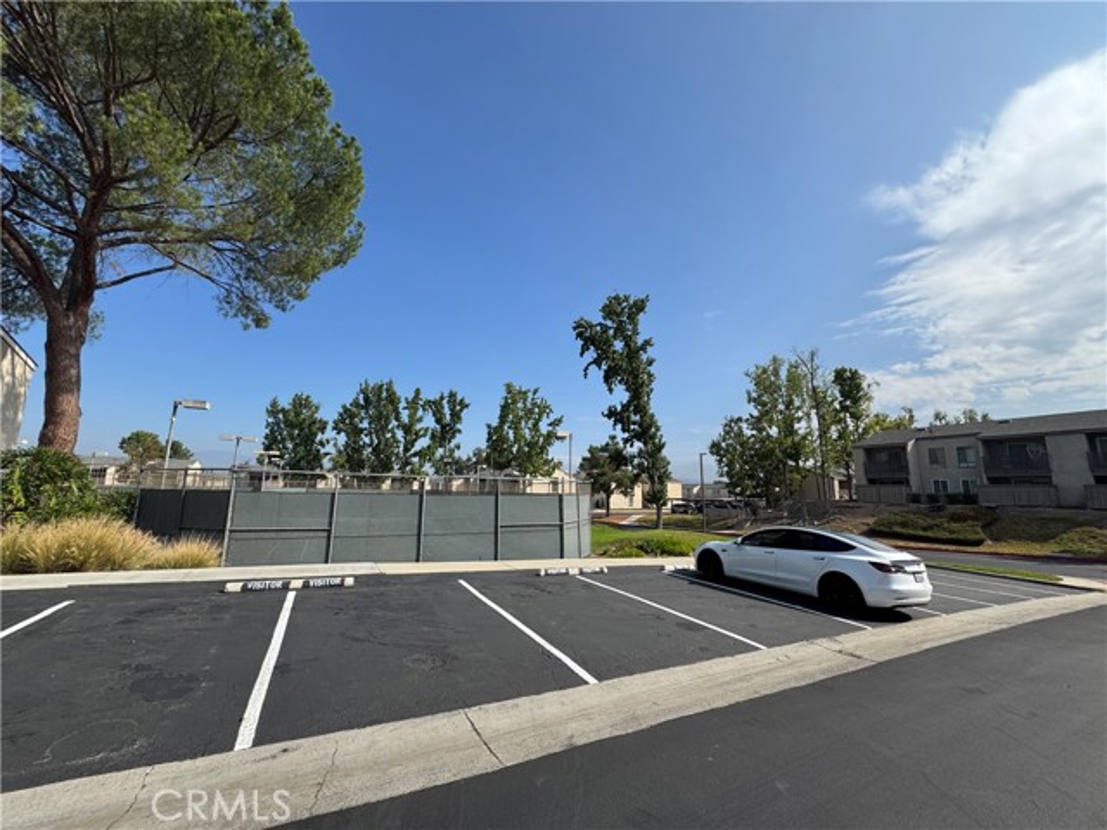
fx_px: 448
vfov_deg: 85.7
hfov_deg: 102.1
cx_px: 554
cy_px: 415
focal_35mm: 14
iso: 50
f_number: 2.2
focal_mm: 2.22
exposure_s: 1/2208
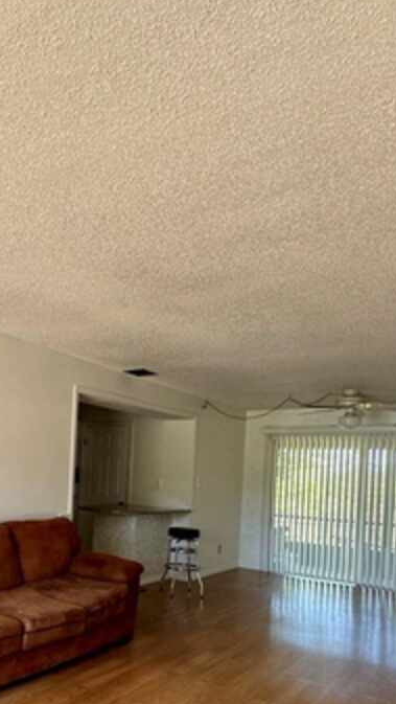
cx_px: 59
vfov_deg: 64.2
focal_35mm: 29
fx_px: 541
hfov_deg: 38.1
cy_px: 473
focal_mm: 2.22
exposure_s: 1/99
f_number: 2.2
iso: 125
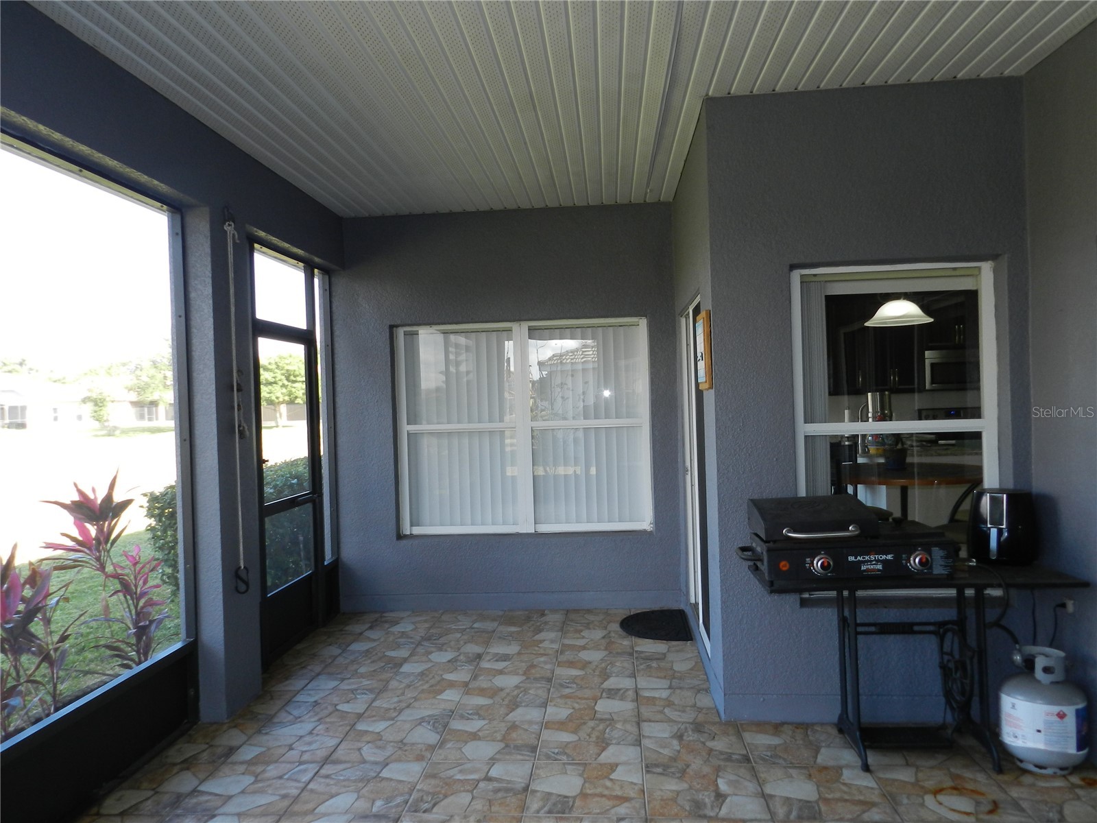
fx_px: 792
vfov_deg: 54.9
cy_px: 412
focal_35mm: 25
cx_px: 548
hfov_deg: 69.4
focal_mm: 4.5
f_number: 3.5
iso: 160
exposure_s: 1/80
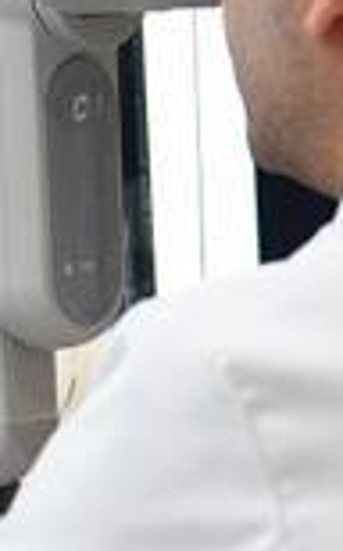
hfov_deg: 3.7
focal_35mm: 357
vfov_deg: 5.9
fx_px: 5350
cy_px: 324
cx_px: 146
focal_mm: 70
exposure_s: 1/80
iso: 1000
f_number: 2.8
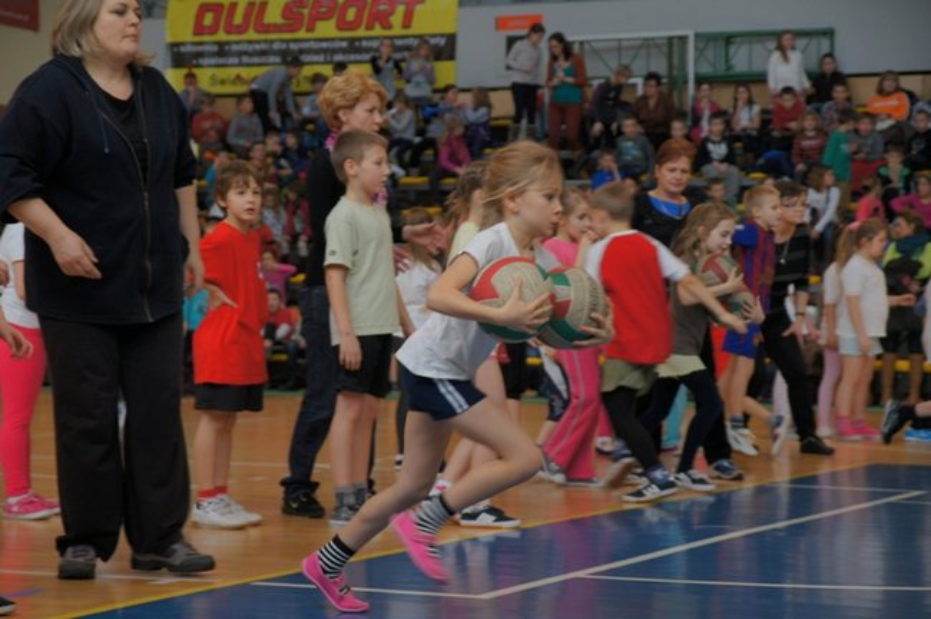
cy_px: 310
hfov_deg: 22.6
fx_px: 2325
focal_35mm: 90
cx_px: 466
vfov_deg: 15.2
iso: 400
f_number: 4
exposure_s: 1/160
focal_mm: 60
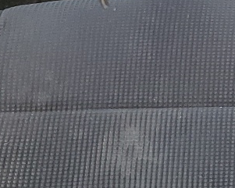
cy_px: -25
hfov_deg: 13.1
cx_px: 405
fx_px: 939
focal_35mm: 135
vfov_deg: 11.3
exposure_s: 1/120
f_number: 1.5
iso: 79
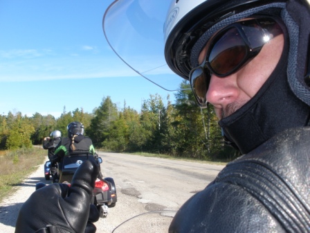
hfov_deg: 51.4
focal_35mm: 36
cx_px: 155
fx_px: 322
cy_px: 116
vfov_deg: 39.7
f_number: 5.6
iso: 64
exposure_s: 1/160
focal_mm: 6.3
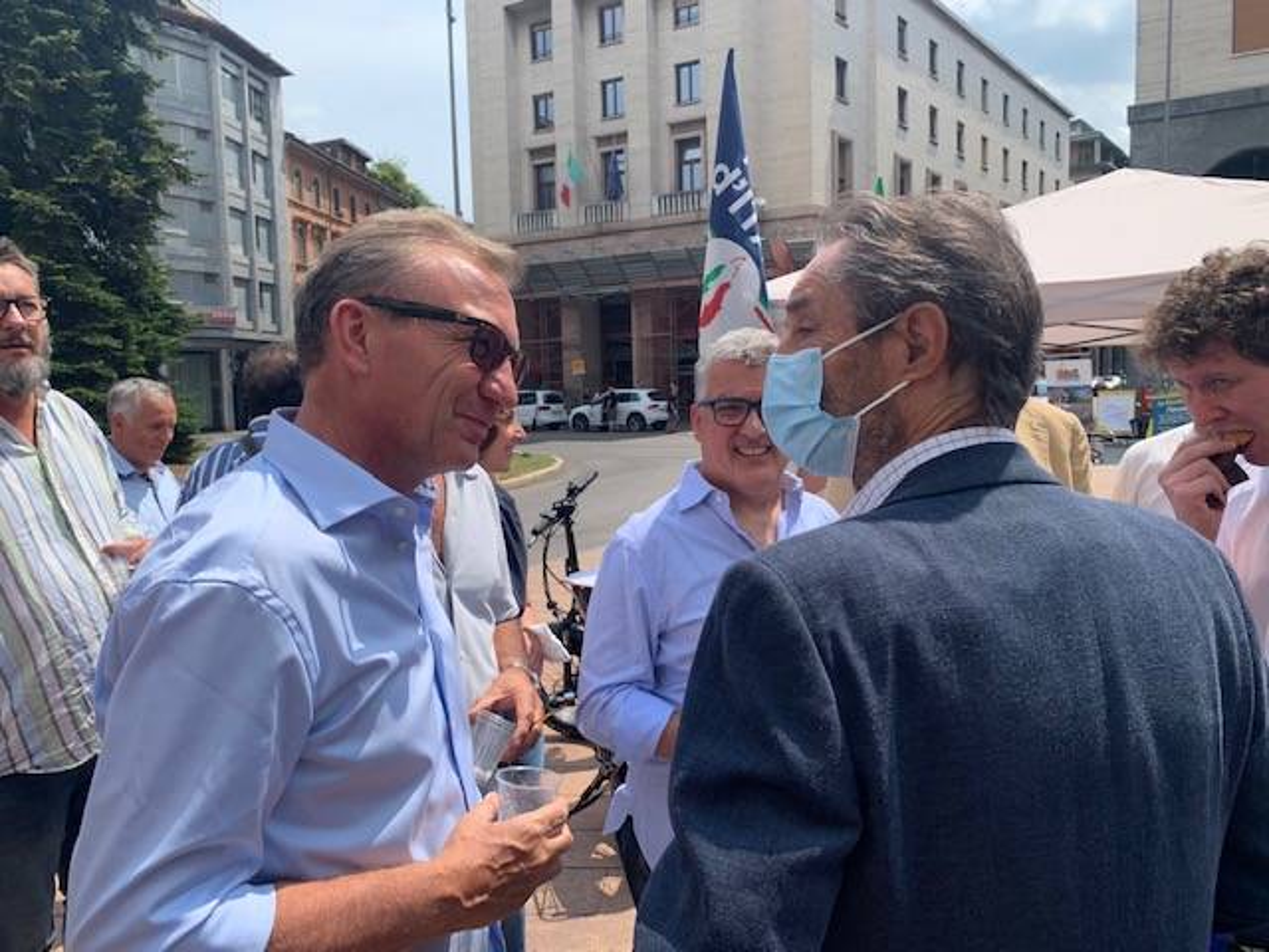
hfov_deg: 67.3
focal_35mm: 26
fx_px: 953
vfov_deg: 53.1
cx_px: 634
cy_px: 476
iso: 25
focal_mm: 4.25
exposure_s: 1/1332
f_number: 1.8
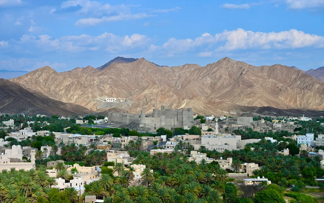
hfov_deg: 33.5
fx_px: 539
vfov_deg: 21.3
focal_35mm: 61
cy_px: 99
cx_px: 162
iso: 100
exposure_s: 1/500
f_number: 6
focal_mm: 59
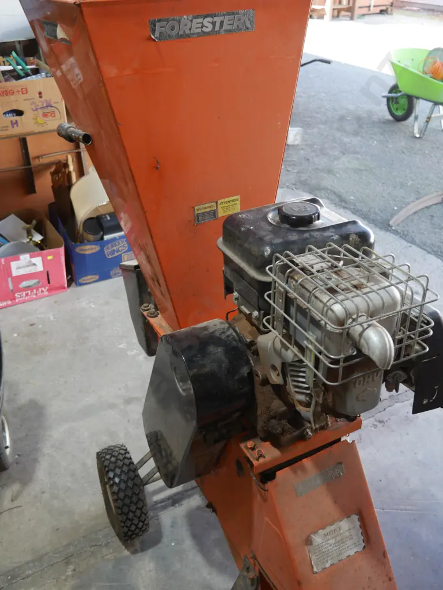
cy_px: 295
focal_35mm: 34
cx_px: 222
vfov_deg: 53.9
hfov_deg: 41.8
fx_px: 580
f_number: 4
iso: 200
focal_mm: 17
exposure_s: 1/80
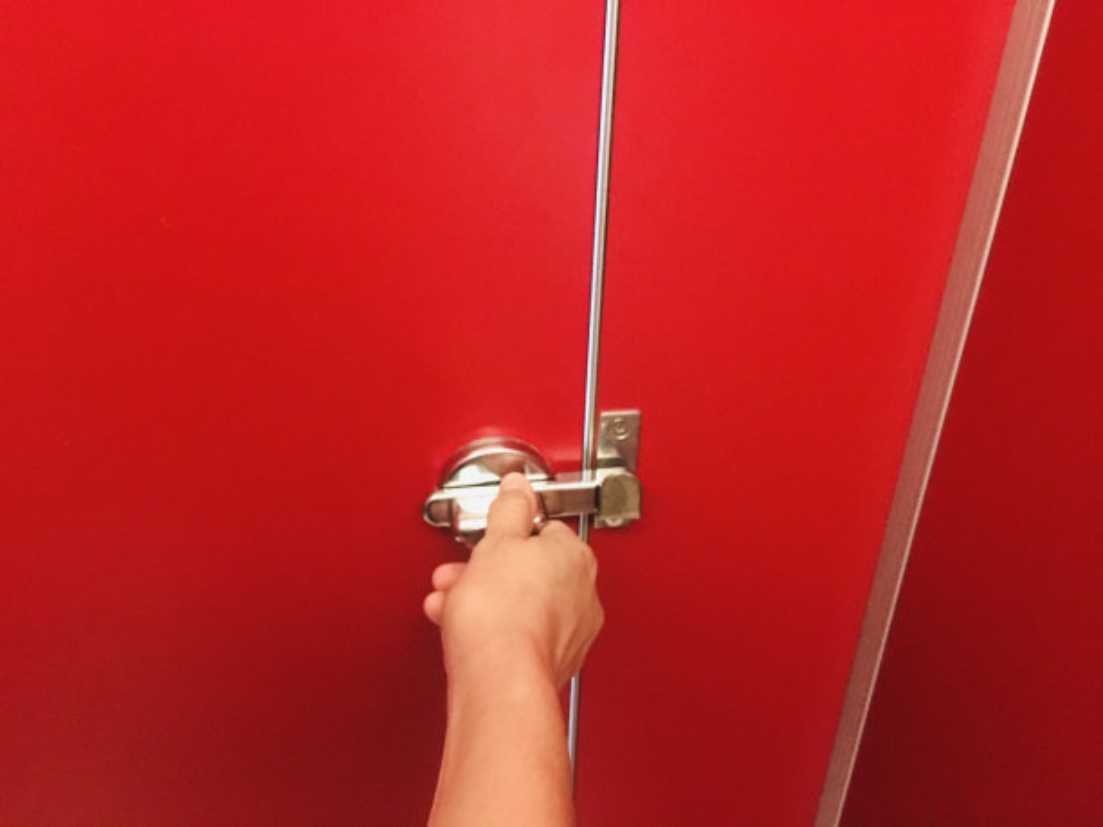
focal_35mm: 29
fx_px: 924
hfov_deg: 61.7
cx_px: 552
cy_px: 414
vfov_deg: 48.2
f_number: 2.2
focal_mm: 4.15
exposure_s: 1/4
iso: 250
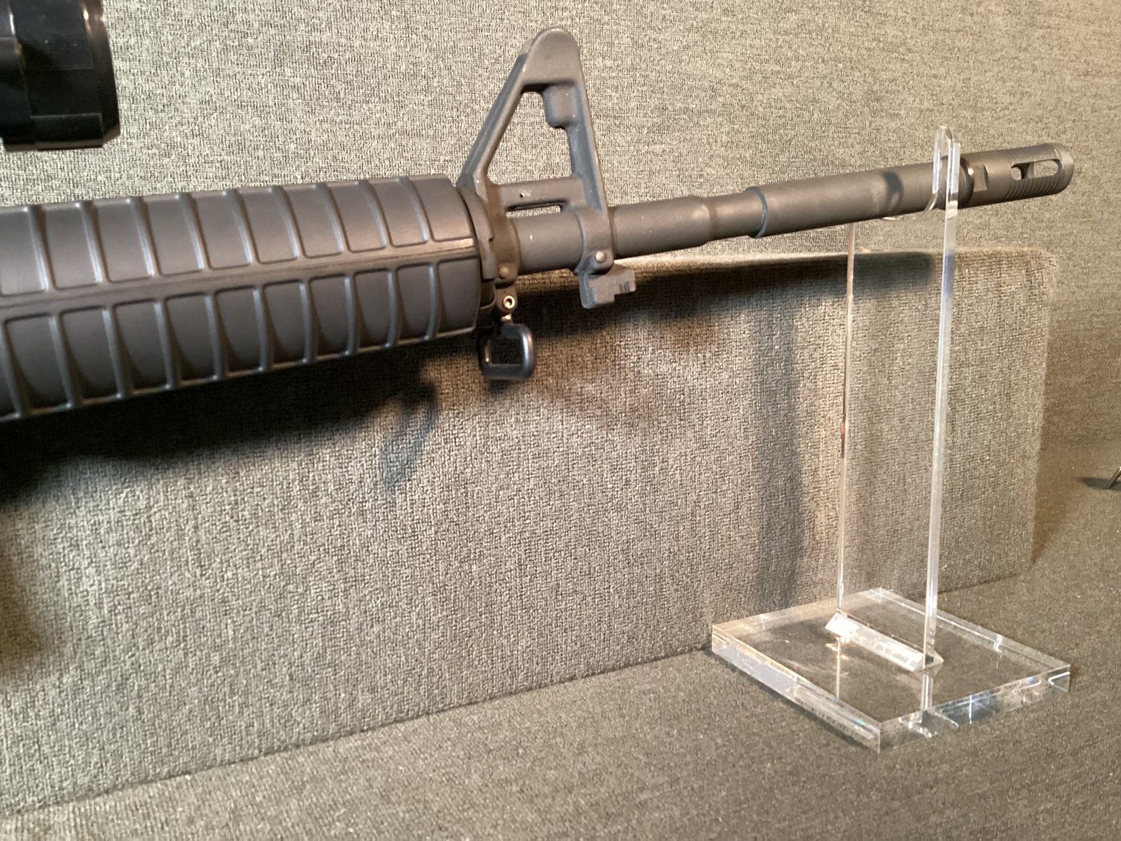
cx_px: 560
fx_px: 1004
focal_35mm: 31
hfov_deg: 58.3
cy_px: 420
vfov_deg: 45.4
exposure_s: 1/25
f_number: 2.4
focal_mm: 3.3
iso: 400
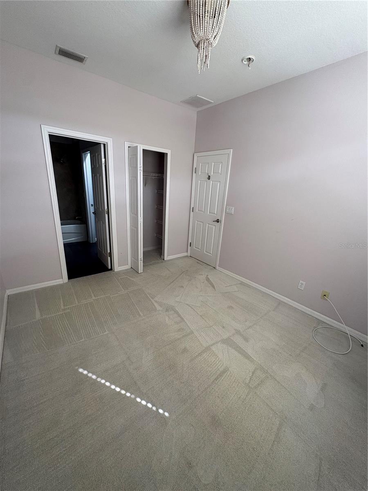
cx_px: 184
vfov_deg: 102.1
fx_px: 198
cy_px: 246
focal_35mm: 14
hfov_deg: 85.7
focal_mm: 2.22
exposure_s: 1/99
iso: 160
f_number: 2.2
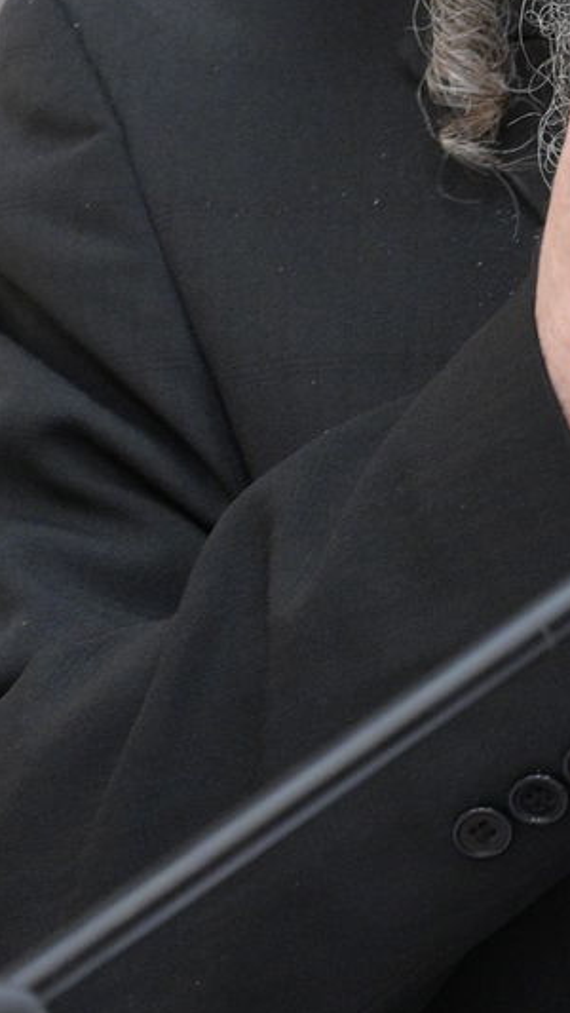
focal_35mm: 252
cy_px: -37
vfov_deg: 8.5
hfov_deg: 4.8
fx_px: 6768
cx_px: 927
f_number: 4.5
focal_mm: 61
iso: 3200
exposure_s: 1/200
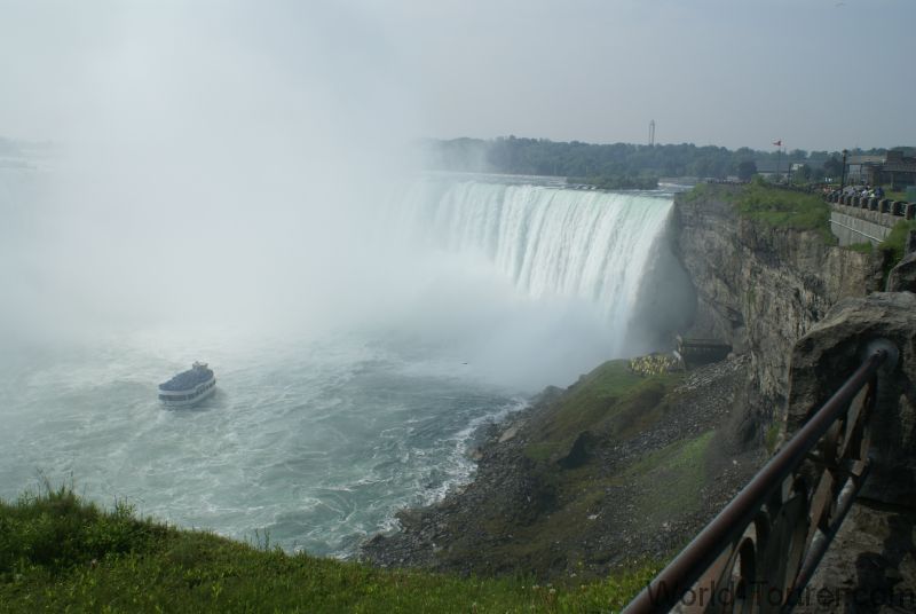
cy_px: 307
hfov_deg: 57.2
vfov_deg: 40.1
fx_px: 841
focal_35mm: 33
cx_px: 458
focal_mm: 22
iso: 100
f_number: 10
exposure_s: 1/160
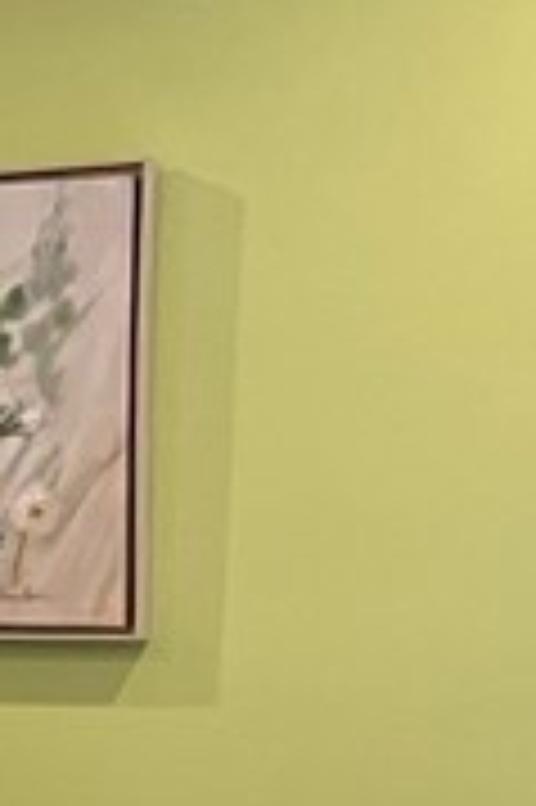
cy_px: 883
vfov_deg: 13.0
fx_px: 3468
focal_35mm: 155
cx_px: -1230
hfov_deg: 7.5
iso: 250
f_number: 1.6
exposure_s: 1/60
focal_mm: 4.2
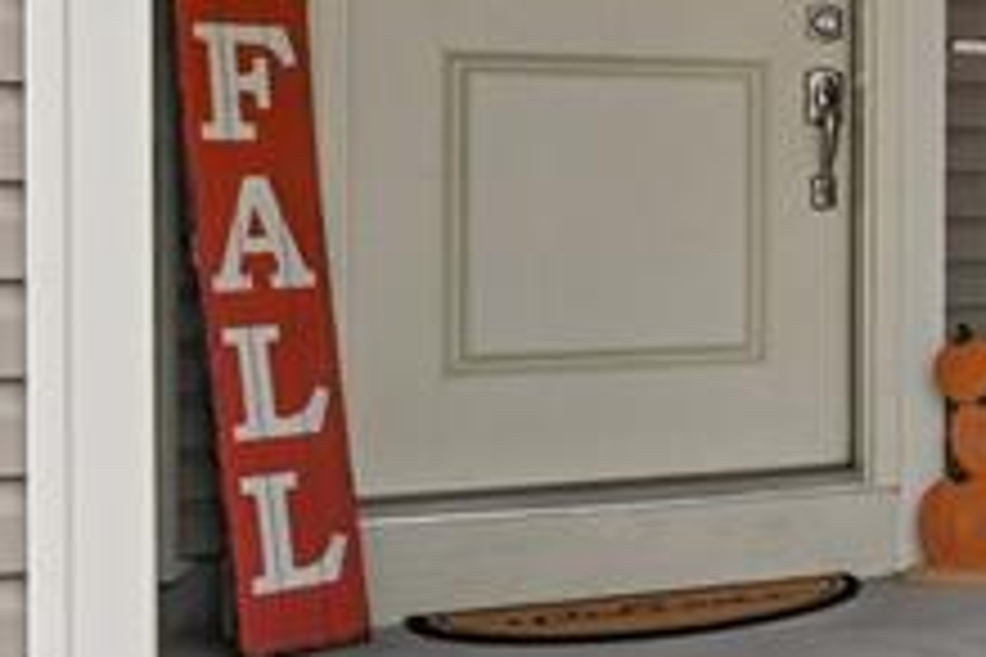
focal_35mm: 89
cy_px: 202
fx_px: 2437
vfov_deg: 15.3
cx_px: 2256
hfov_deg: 15.3
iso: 100
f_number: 11
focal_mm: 19
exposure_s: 1/20
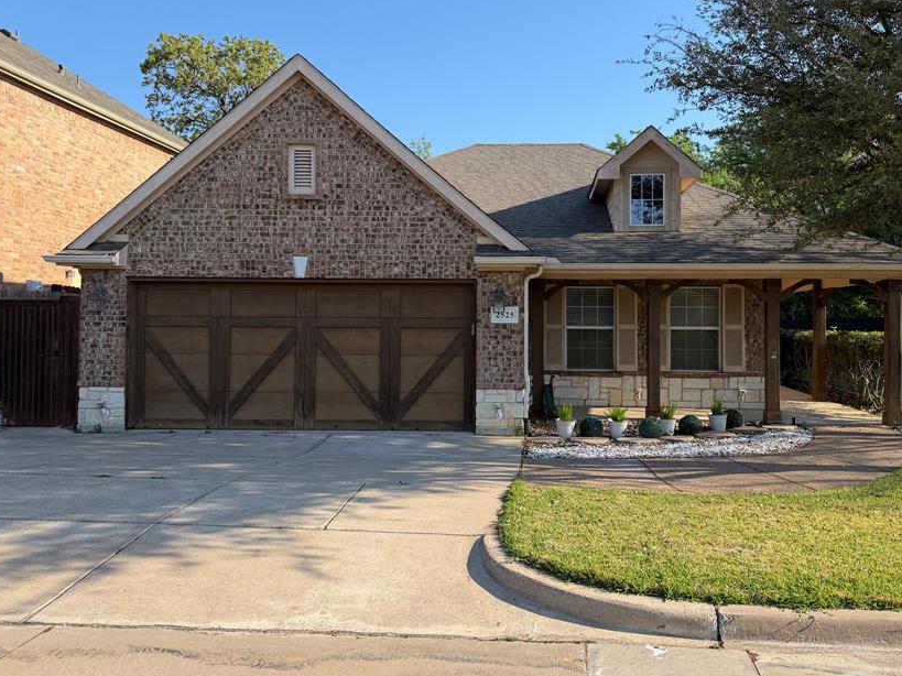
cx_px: 515
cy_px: 296
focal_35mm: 30
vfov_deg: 46.7
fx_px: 782
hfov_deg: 59.7
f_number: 1.78
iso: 80
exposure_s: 1/2525
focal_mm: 6.76
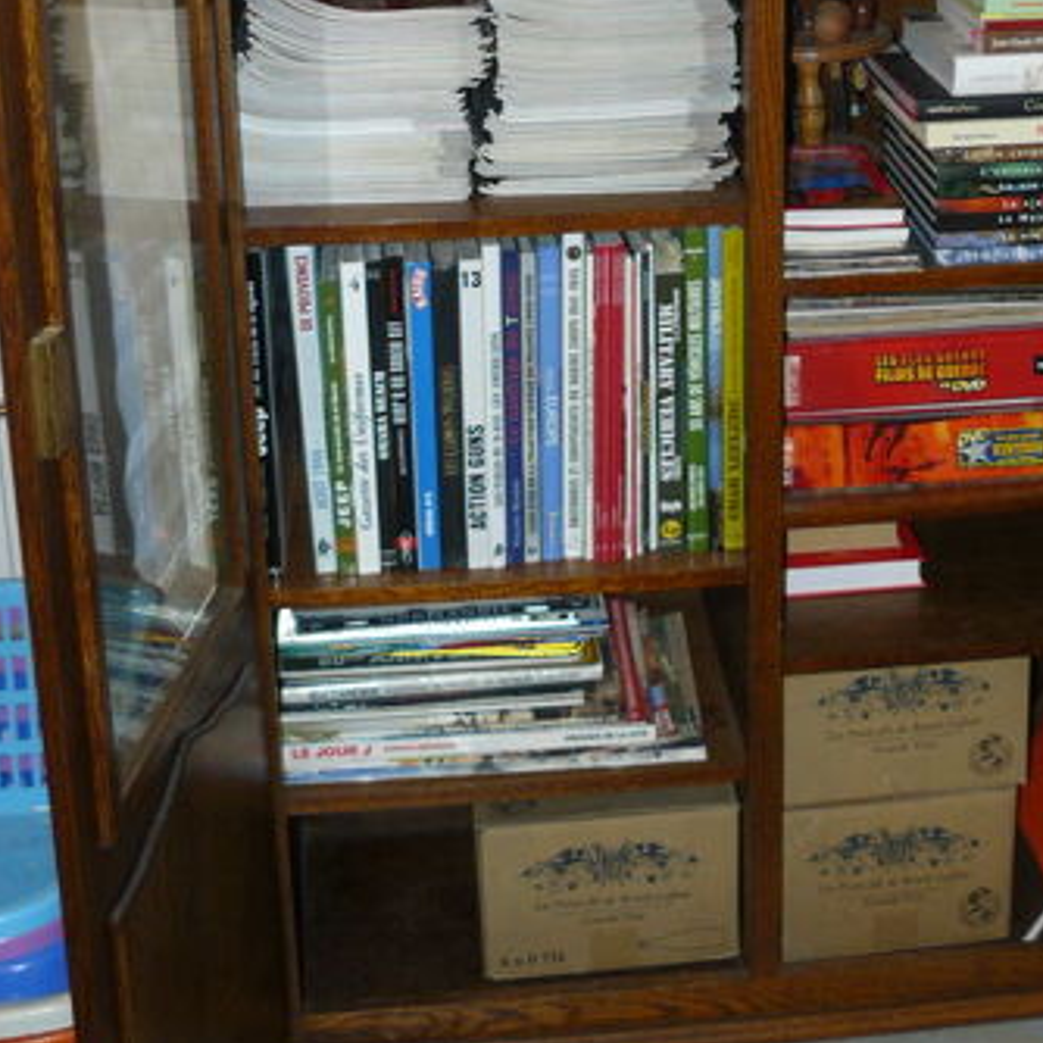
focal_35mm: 61
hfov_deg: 27.9
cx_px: 718
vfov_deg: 27.1
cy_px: 87
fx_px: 2079
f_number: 2.8
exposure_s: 1/30
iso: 100
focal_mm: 6
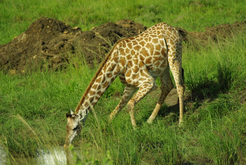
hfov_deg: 8.6
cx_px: 123
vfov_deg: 5.7
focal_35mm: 240
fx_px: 1642
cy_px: 82
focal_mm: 160
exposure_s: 1/500
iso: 100
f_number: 4.5
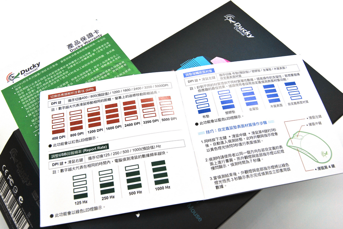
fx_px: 286
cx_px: 172
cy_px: 114
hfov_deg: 61.9
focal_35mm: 30
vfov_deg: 43.6
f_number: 7.1
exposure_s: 1/400
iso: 200
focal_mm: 20
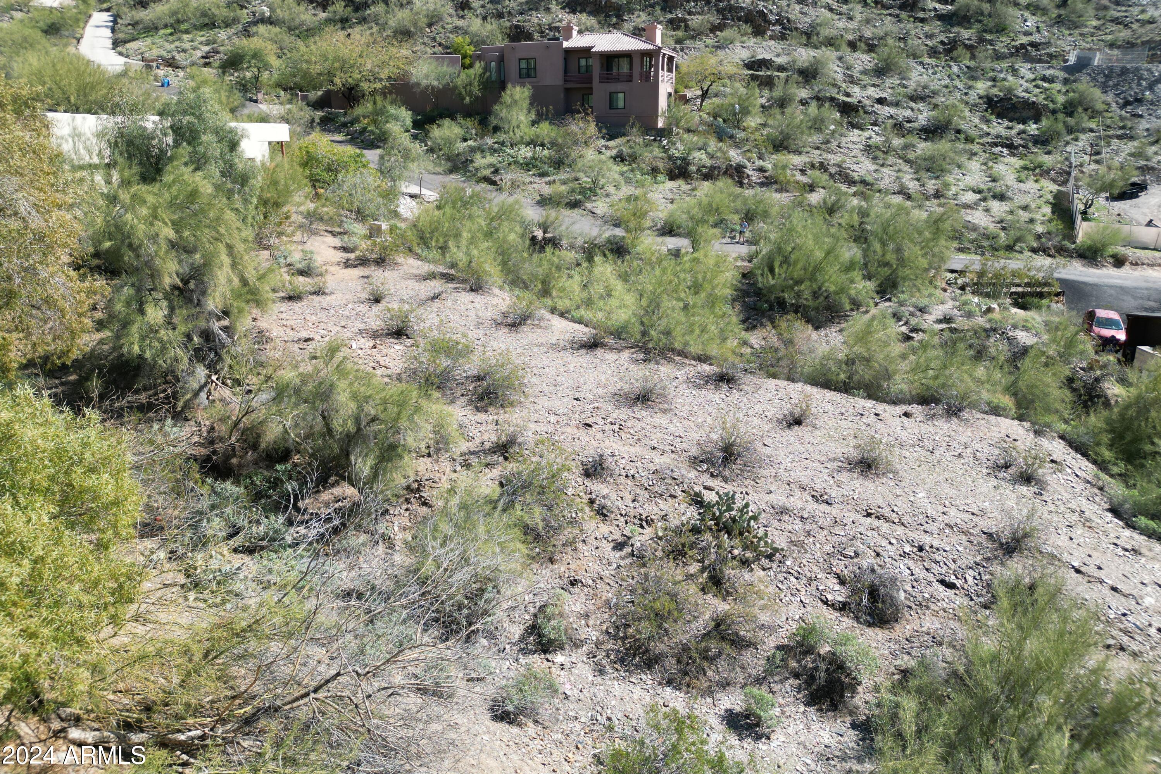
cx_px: 581
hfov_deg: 71.5
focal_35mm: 25
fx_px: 806
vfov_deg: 51.2
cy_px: 359
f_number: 1.7
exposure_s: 1/1500
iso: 120
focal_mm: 6.72
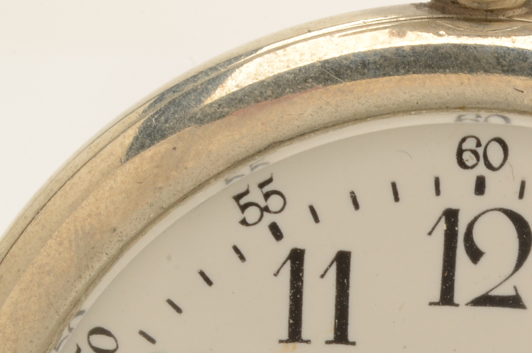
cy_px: 402
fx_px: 3171
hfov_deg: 9.5
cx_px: 485
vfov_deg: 6.3
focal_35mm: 215
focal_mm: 60
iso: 400
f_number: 22
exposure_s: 1/160
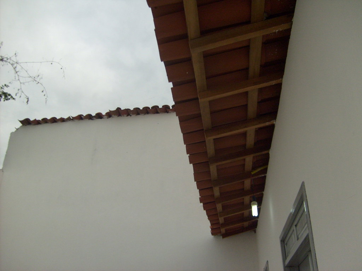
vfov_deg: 40.7
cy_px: 136
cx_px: 181
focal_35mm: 35
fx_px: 366
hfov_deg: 52.6
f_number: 7.1
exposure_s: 1/250
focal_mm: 5.8
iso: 80
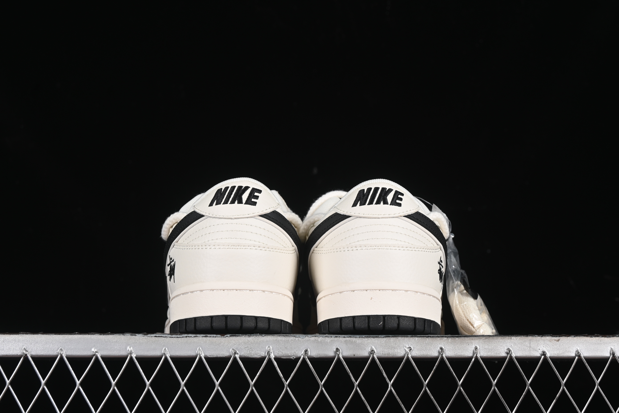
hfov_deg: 27.0
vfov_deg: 18.2
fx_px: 1289
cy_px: 206
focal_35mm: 75
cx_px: 310
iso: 160
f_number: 8
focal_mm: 50
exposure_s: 1/80
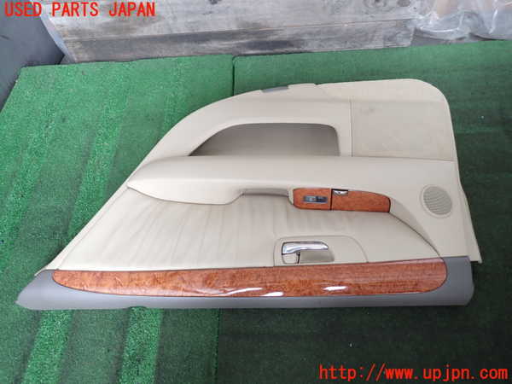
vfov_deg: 54.9
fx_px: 370
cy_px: 192
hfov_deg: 69.4
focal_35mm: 25
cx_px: 256
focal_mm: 4.5
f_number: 2
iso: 200
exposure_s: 1/40
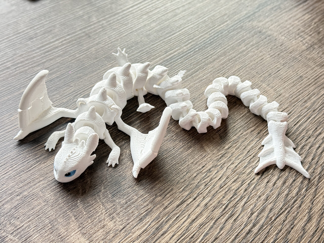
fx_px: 449
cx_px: 162
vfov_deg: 30.3
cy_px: 122
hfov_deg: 39.7
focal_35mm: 48
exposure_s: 1/40
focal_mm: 6.76
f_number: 1.78
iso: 320
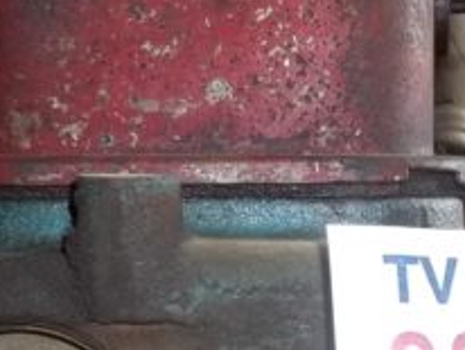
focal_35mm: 93
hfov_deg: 20.7
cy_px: 463
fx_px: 1251
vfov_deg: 15.1
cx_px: 409
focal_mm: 5.7
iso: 64
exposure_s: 1/30
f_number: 2.9
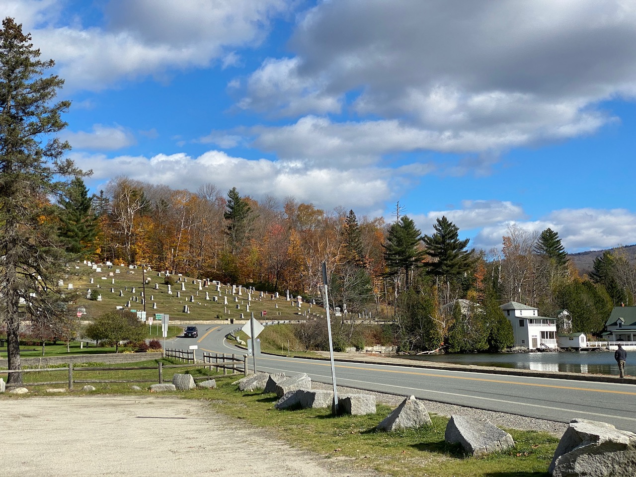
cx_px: 318
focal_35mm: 52
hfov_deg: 36.8
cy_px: 238
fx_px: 955
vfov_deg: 28.0
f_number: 2
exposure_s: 1/1996
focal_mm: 6
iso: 20
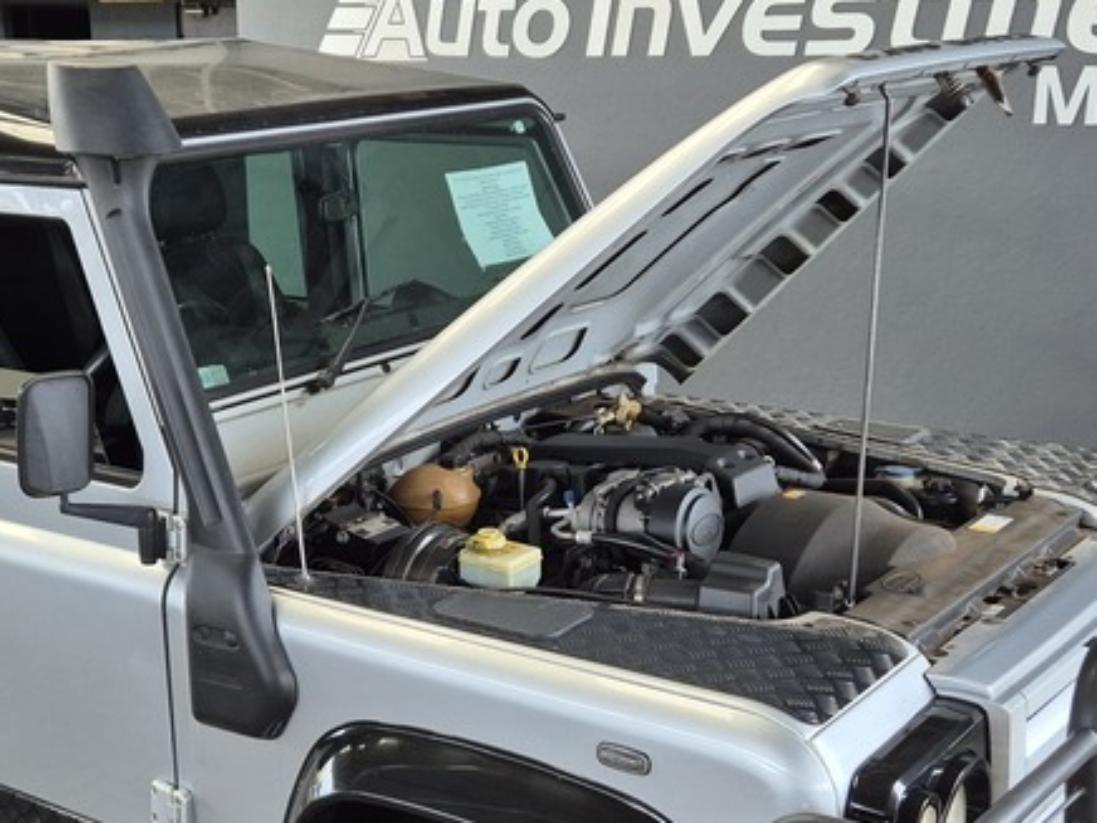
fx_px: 1711
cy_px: 576
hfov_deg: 35.1
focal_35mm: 54
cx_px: 352
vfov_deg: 26.8
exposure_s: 1/180
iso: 64
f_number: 1.8
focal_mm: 5.4
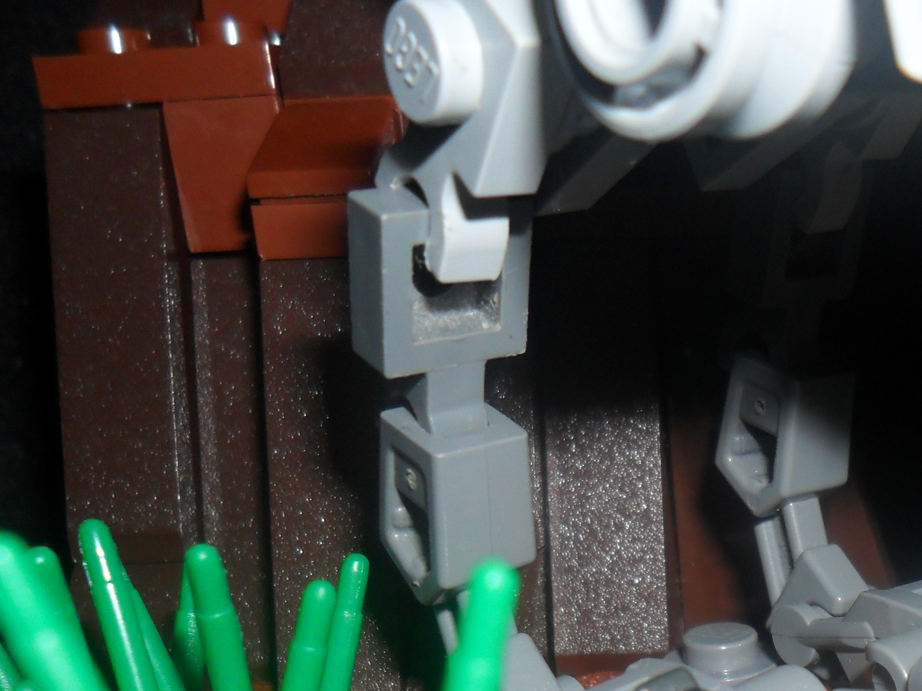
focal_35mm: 51
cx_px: 847
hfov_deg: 35.1
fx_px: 1358
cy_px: 646
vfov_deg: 27.3
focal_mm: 4.9
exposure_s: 1/45
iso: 100
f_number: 8.9
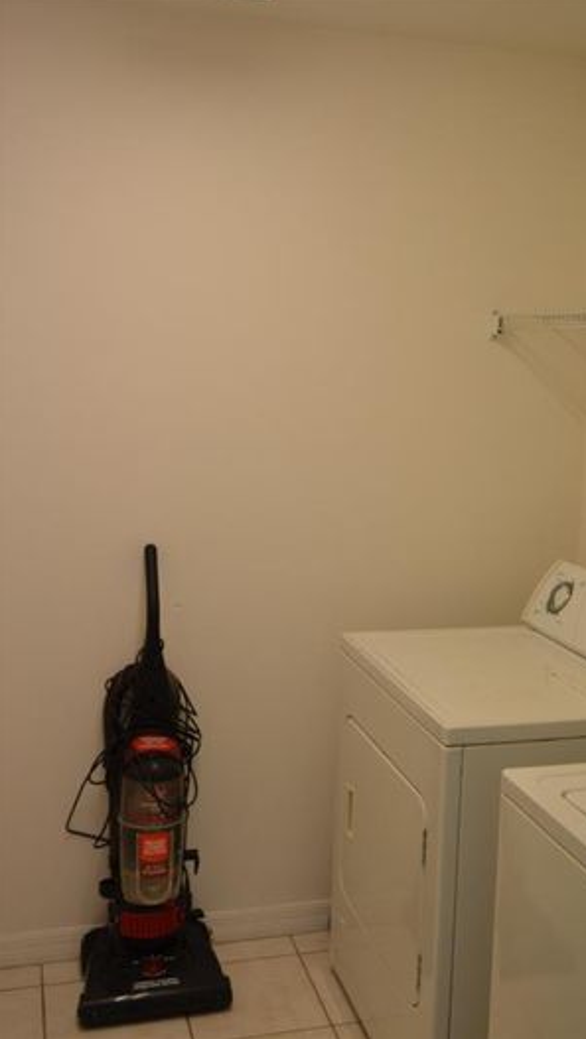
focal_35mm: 38
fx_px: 1048
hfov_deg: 31.2
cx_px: 344
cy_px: 517
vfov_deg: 52.8
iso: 400
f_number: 4.5
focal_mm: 24
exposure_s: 1/80
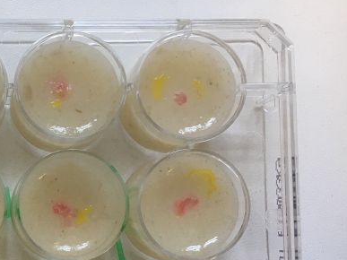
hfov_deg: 29.9
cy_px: 206
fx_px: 601
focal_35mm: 60
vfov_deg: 24.0
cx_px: -4
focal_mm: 4.15
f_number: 2.2
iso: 80
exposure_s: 1/33
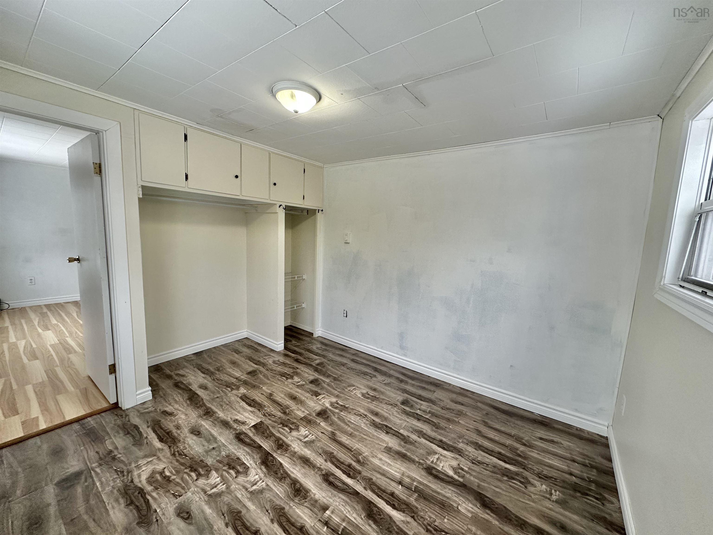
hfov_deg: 102.1
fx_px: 288
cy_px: 268
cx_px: 356
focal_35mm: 14
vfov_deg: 85.7
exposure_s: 1/120
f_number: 2.2
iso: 200
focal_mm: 2.22
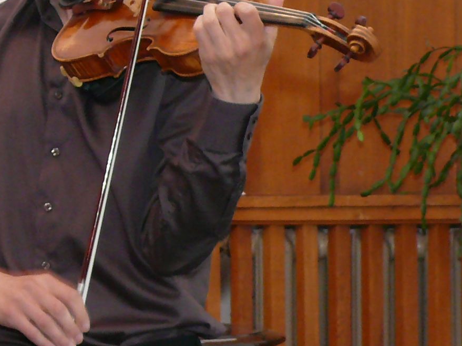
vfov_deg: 6.2
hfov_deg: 8.2
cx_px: 114
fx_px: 3203
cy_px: -46
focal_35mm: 240
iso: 200
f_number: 3.2
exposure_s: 1/30
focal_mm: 13.5
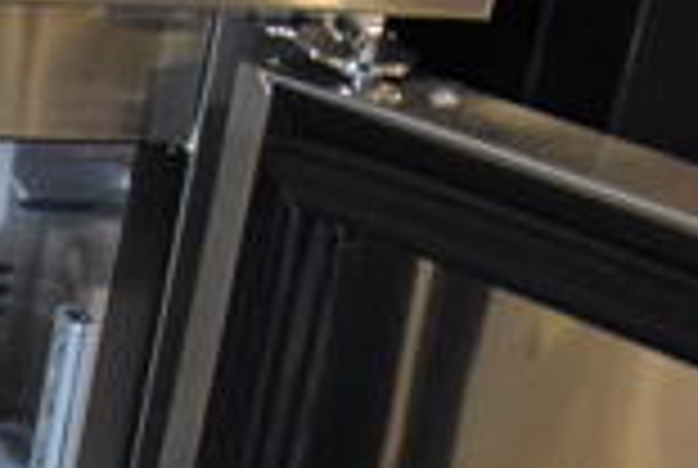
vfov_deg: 11.2
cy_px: 729
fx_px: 2292
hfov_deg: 14.6
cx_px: -666
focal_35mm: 118
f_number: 3.5
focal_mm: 20
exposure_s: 1/125
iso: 5000
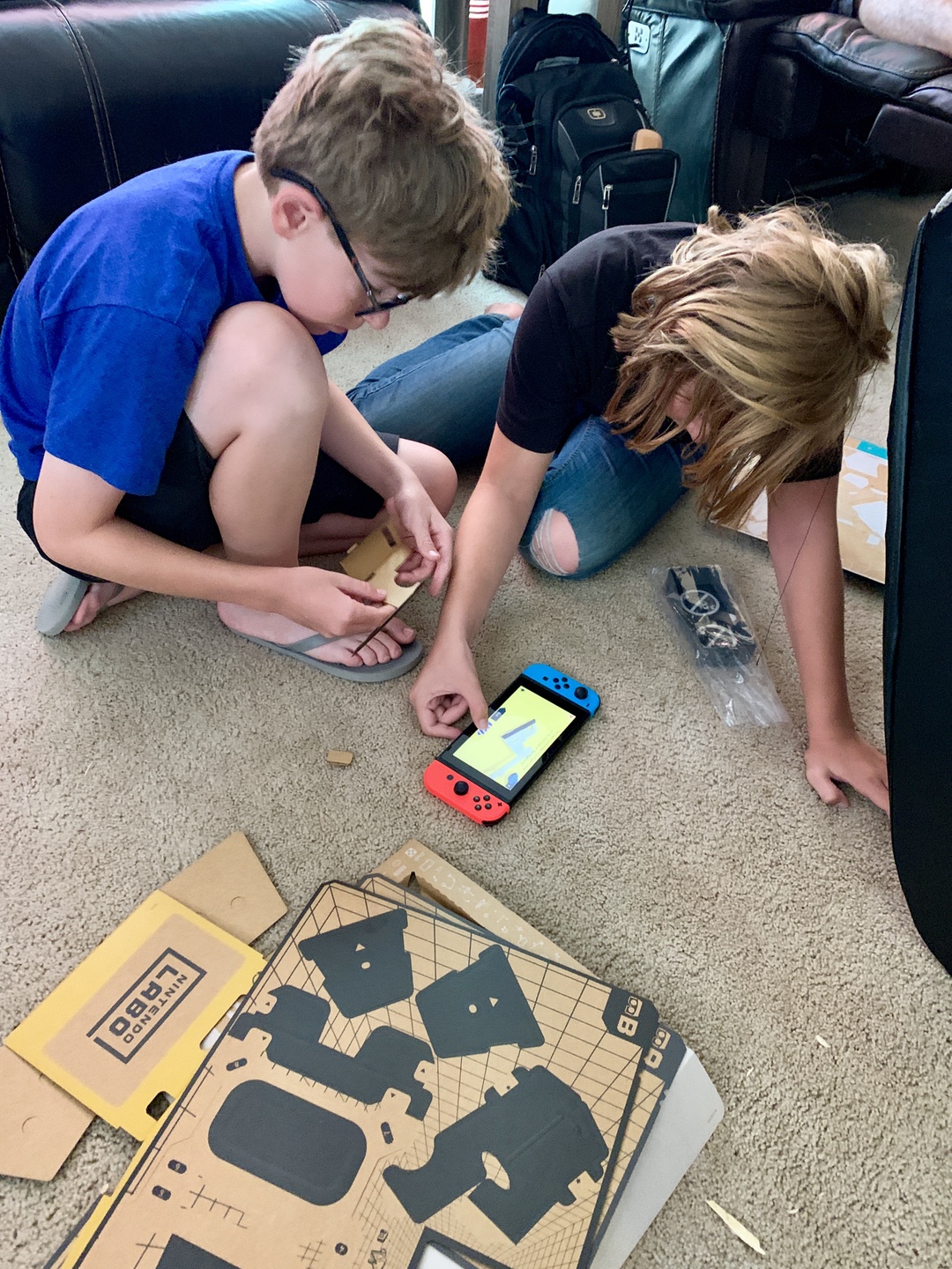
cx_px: 476
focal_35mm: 26
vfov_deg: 67.3
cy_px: 634
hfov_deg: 53.1
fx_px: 953
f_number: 1.8
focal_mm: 4.25
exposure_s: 1/30
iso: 640
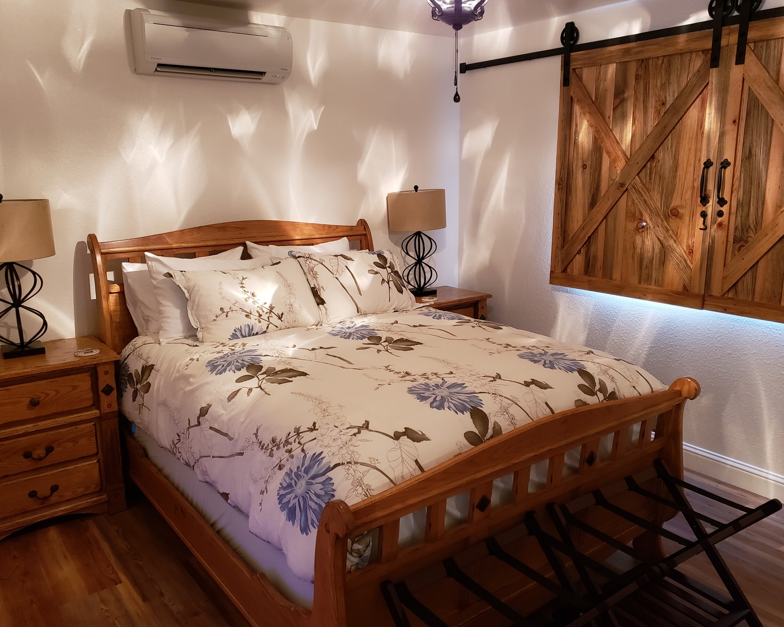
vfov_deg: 51.5
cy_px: 309
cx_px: 395
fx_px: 650
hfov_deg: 62.2
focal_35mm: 28
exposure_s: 1/17
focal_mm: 4.3
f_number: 1.5
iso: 250
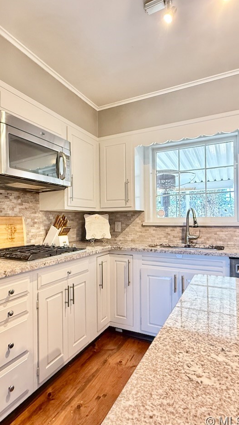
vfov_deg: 83.8
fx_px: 237
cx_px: 101
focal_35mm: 21
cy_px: 214
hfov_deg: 53.4
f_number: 2.2
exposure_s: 1/60
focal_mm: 2.22
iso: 500
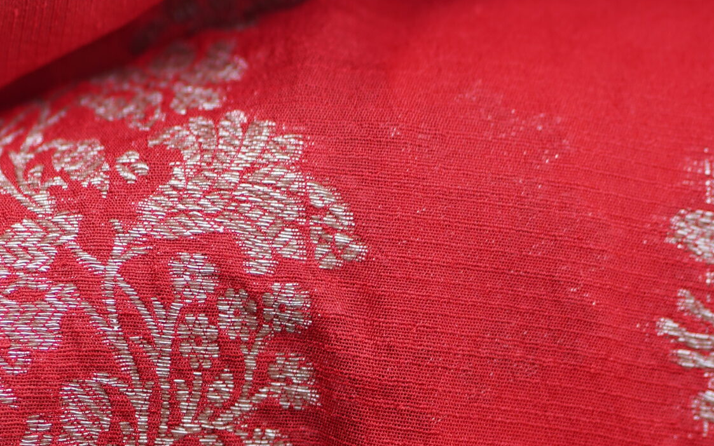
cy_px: 743
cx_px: 176
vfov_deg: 4.4
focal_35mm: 295
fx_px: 5741
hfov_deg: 7.1
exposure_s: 1/400
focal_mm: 85
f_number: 2.5
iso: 100
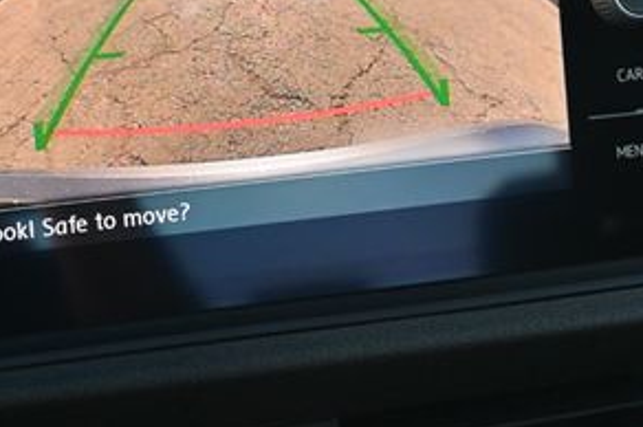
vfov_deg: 16.9
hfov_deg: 25.5
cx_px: 207
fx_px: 1409
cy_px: 24
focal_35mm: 79
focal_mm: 24
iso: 400
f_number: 4.2
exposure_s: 1/125
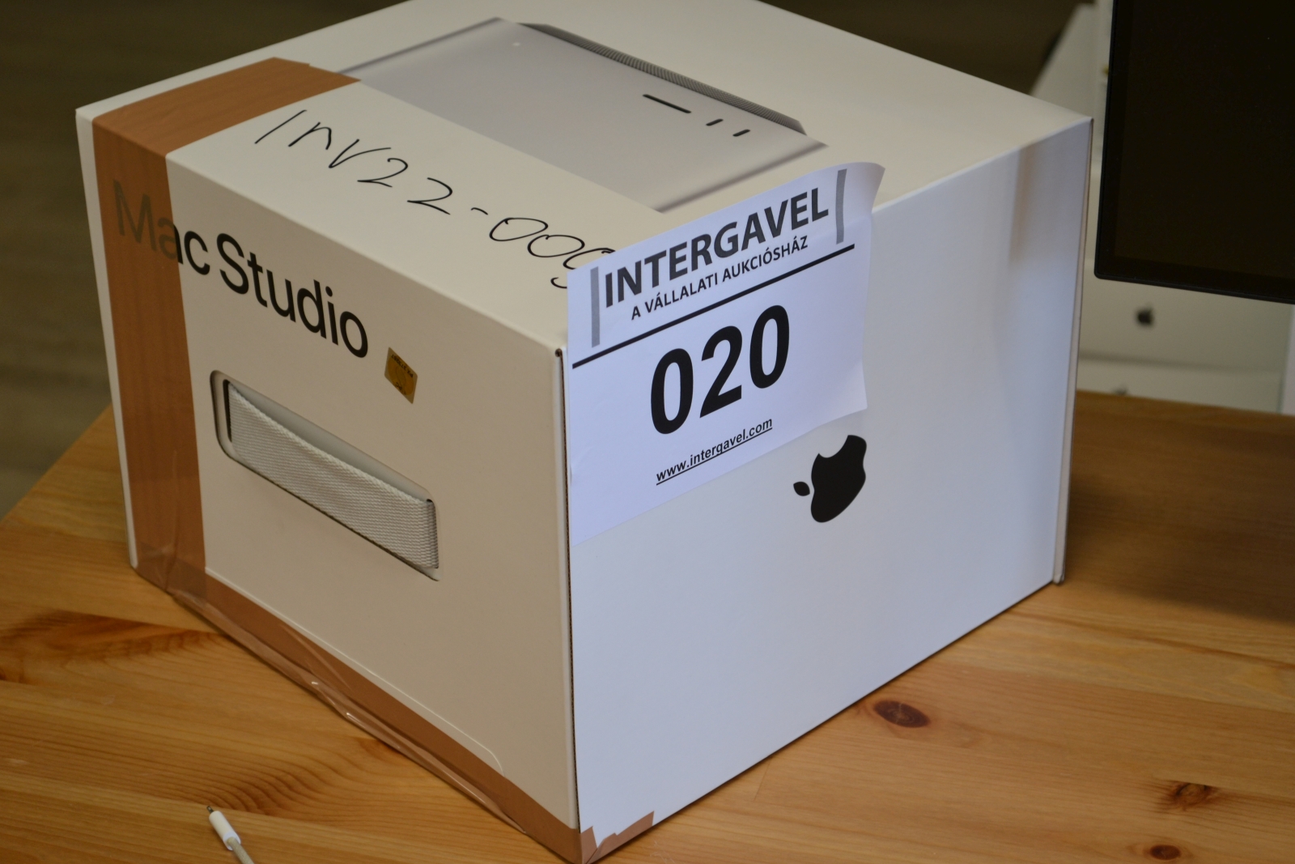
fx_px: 2698
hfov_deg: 27.0
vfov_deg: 18.2
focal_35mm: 75
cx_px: 648
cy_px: 432
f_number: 5.6
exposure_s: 1/30
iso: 400
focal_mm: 50
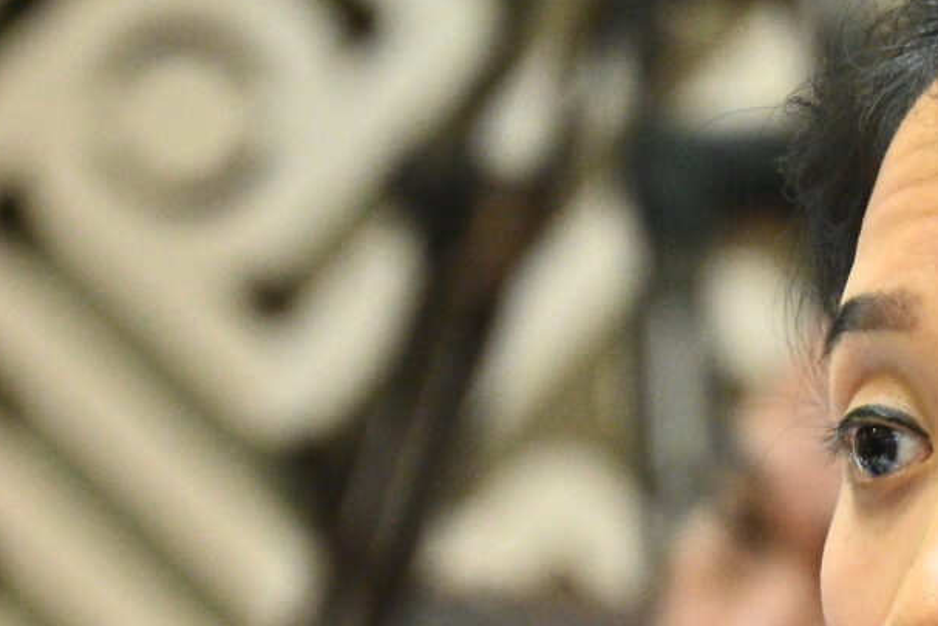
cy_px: 1080
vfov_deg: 2.0
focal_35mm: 675
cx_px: 1269
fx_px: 17591
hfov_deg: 3.0
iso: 2000
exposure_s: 1/125
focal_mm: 160
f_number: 6.3
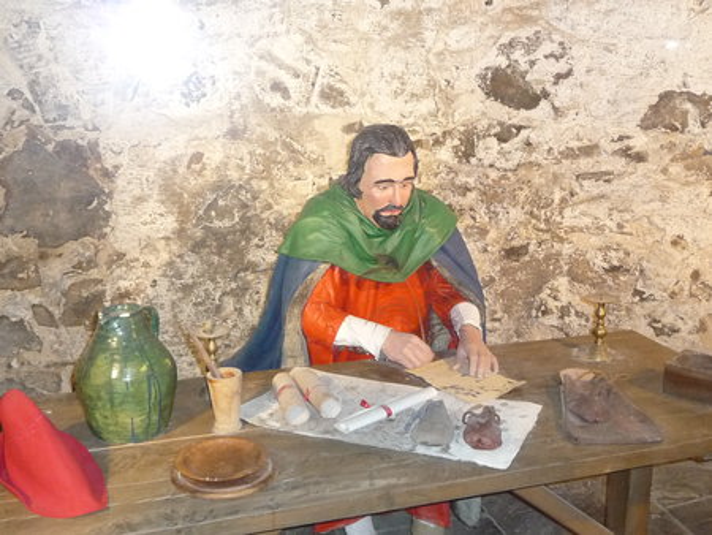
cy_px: 268
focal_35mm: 40
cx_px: 356
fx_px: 823
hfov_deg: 46.8
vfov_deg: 36.0
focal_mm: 4.7
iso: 320
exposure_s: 1/30
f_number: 3.3
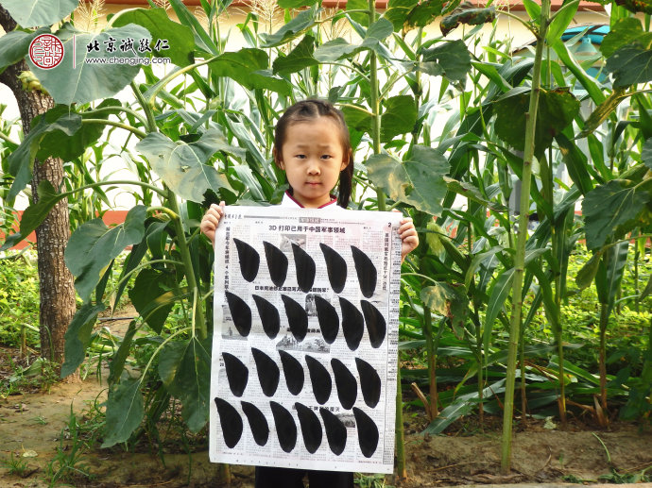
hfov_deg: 42.1
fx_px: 847
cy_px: 244
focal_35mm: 45
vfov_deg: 32.2
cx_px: 326
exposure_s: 1/125
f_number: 3.8
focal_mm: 8
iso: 100
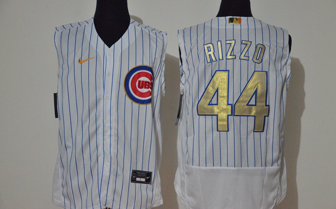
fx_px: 705
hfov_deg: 26.8
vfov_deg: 16.9
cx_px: 169
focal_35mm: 77
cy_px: 100
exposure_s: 1/50
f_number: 4.8
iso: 4000
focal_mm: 50
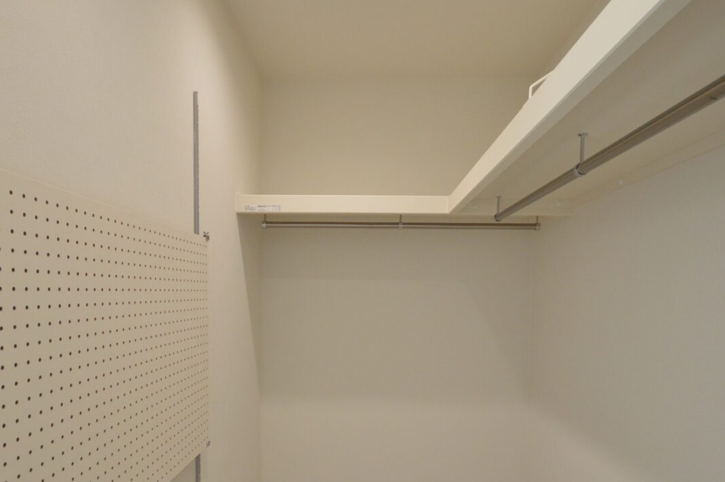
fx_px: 483
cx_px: 348
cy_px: 319
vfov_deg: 52.1
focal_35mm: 24
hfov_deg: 73.8
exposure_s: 1/80
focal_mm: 10
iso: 800
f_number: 4
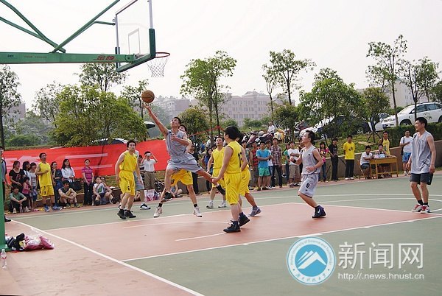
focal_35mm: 45
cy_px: 148
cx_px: 221
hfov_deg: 43.5
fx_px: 553
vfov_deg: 30.0
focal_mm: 30
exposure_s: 1/800
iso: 100
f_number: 4.5
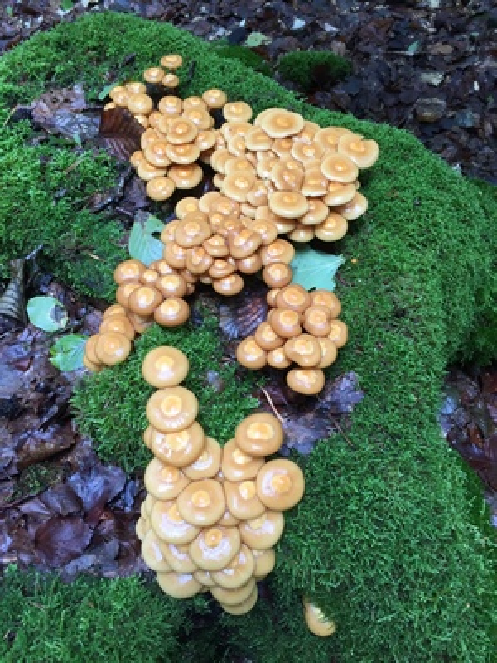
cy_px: 332
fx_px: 555
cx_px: 248
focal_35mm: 29
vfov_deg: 61.7
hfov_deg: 48.2
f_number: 2.2
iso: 32
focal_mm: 4.15
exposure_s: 1/33
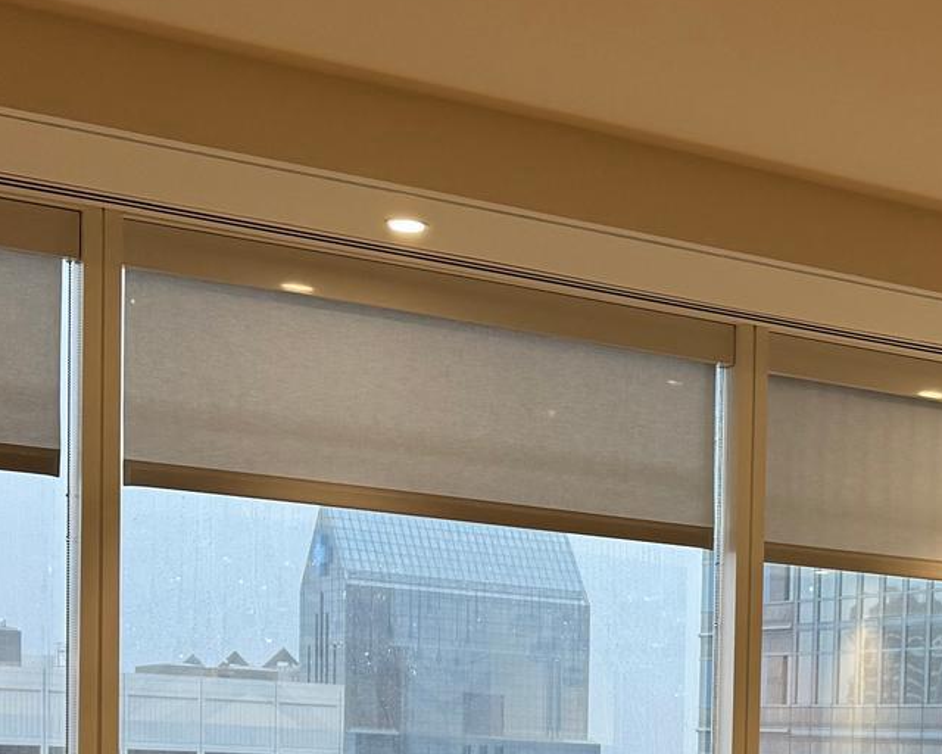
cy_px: 920
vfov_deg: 19.2
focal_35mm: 75
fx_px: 2091
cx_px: 1030
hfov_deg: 23.8
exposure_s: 1/120
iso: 160
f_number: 1.78
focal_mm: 6.86
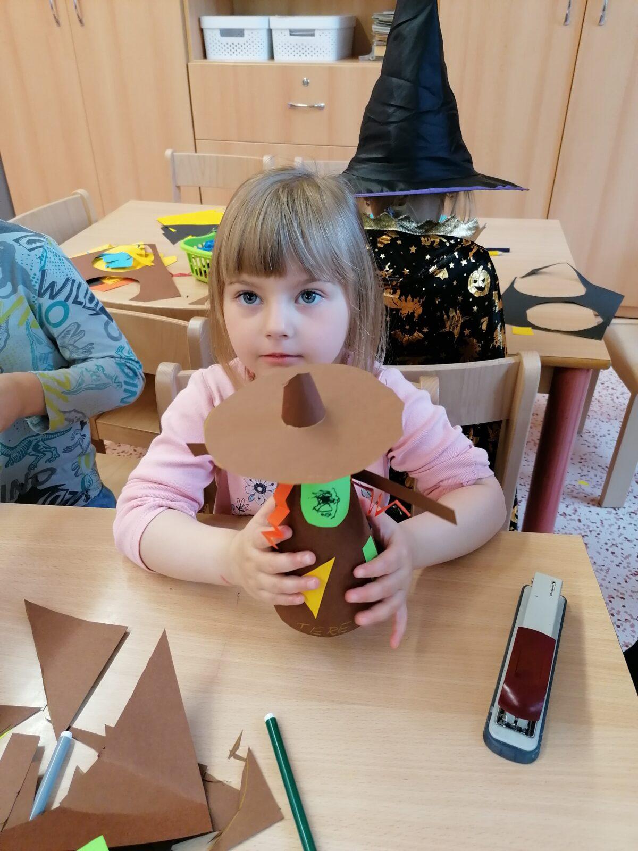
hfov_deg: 51.4
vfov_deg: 65.3
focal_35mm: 27
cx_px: 319
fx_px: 664
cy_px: 426
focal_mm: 4.75
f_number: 1.8
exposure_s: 1/33.3
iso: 160
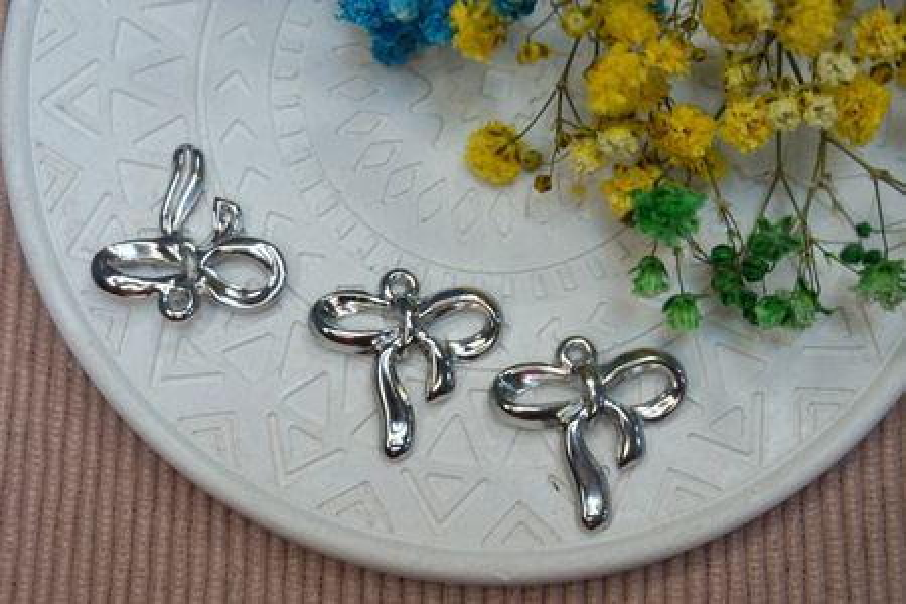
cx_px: 453
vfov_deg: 27.3
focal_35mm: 50
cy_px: 302
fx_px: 1246
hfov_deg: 40.0
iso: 400
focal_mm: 33
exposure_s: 1/60
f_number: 5
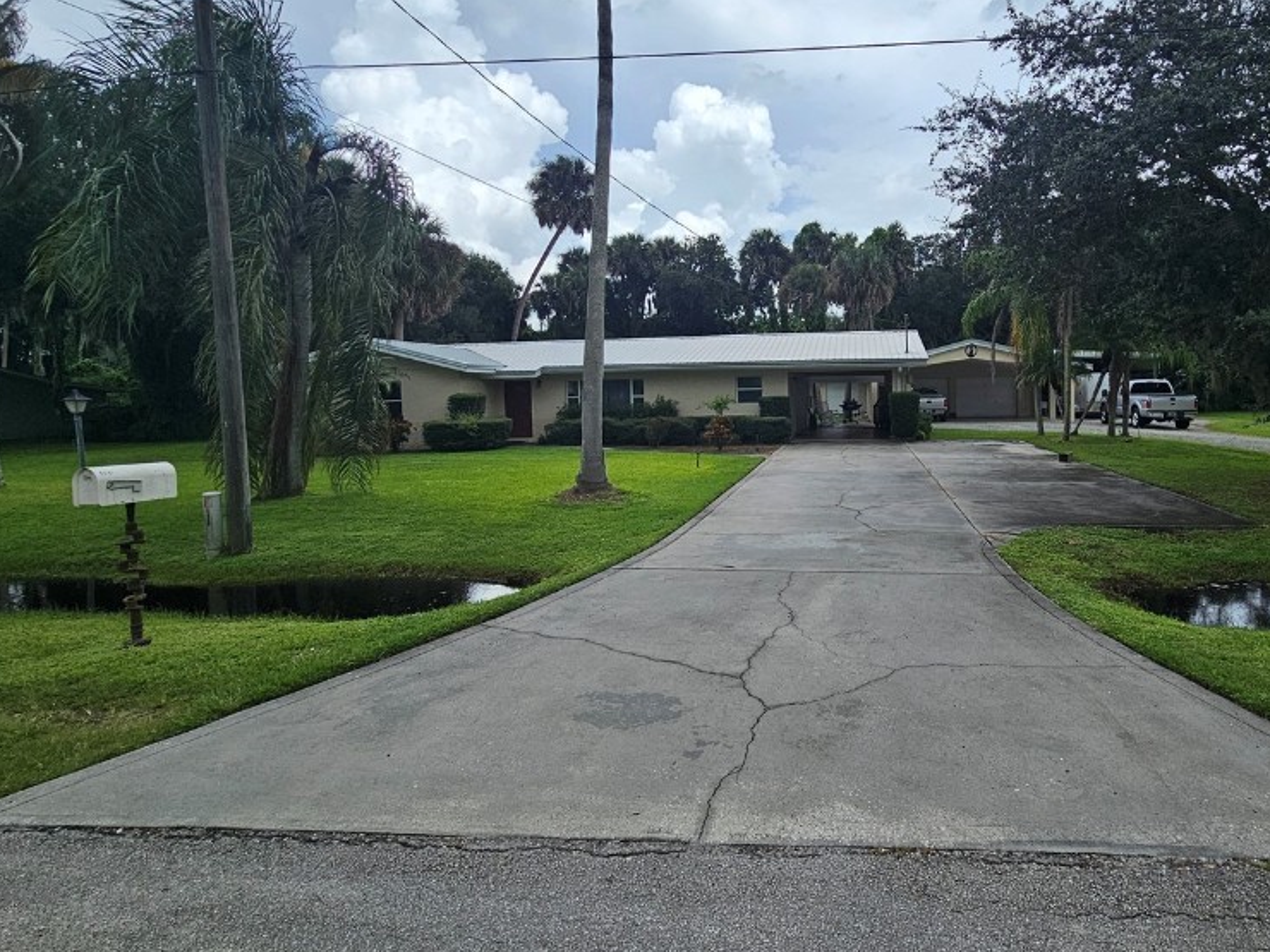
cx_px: 786
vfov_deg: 71.5
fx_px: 660
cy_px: 436
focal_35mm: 18
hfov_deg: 86.2
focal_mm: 2.2
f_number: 2.2
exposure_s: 1/2650
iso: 50
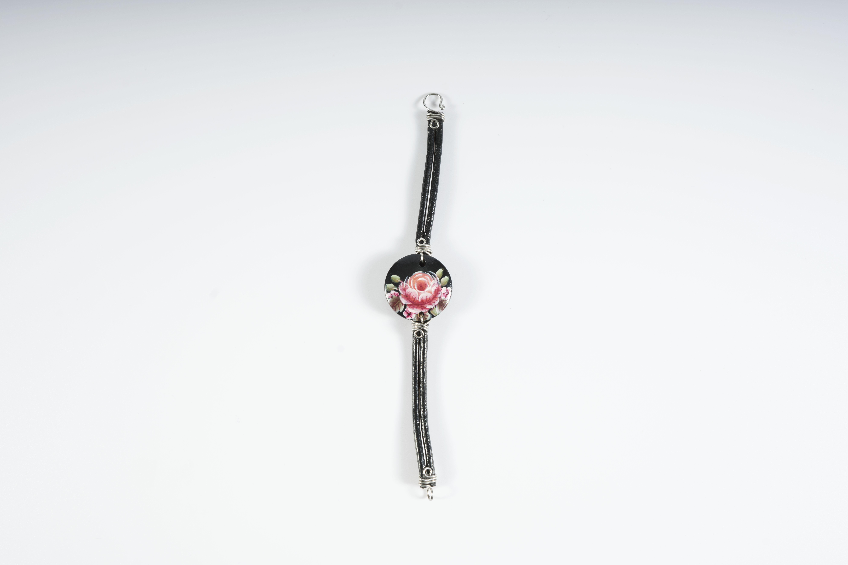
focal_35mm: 40
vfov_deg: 33.4
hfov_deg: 48.5
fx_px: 942
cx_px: 424
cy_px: 282
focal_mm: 40
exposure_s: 1/160
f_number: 13
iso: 100
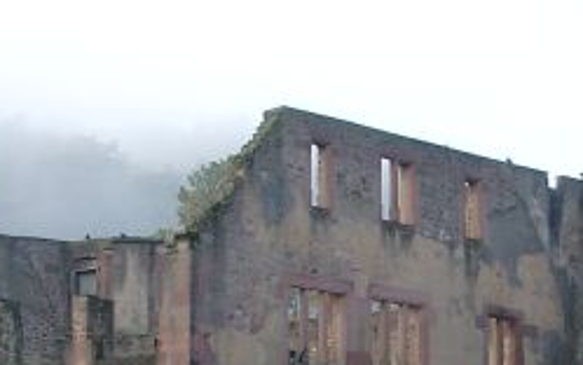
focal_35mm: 143
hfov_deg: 14.6
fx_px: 2274
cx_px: 421
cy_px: 416
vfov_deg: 9.1
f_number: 4
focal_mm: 8.82
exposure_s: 1/156
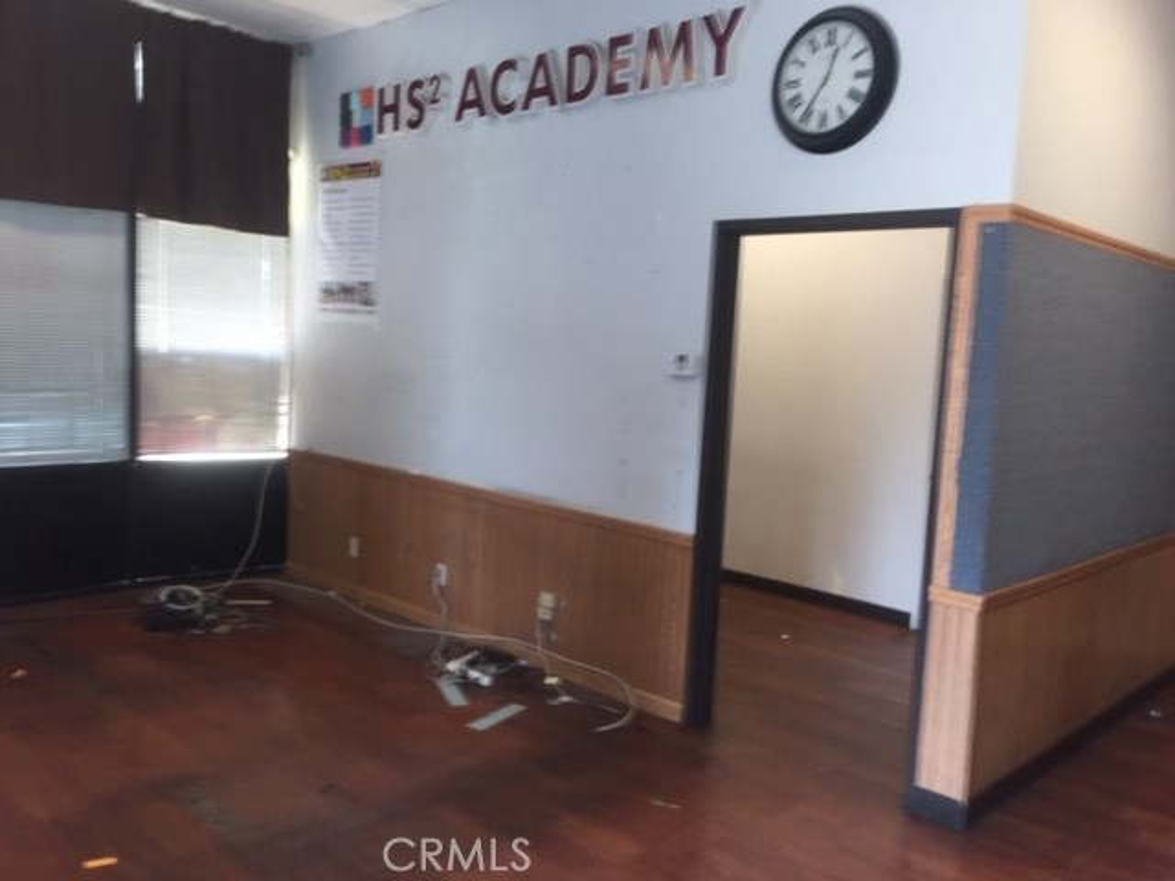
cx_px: 588
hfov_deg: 61.7
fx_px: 984
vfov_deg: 48.2
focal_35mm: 29
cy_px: 440
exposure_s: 1/15
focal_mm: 4.15
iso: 32
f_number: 2.2
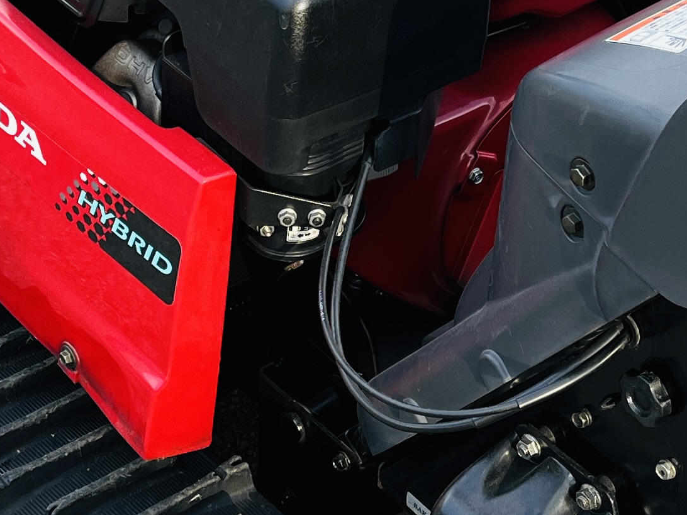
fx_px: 1905
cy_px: 75
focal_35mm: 96
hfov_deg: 20.4
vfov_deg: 15.3
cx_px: 398
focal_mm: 5.1
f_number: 1.6
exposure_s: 1/374
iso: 50
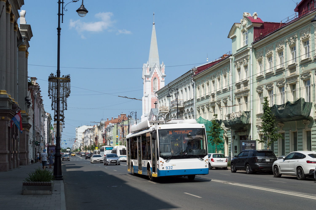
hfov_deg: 37.9
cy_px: 105
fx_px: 460
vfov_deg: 25.7
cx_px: 158
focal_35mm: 52
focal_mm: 35
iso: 250
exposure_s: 1/500
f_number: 11
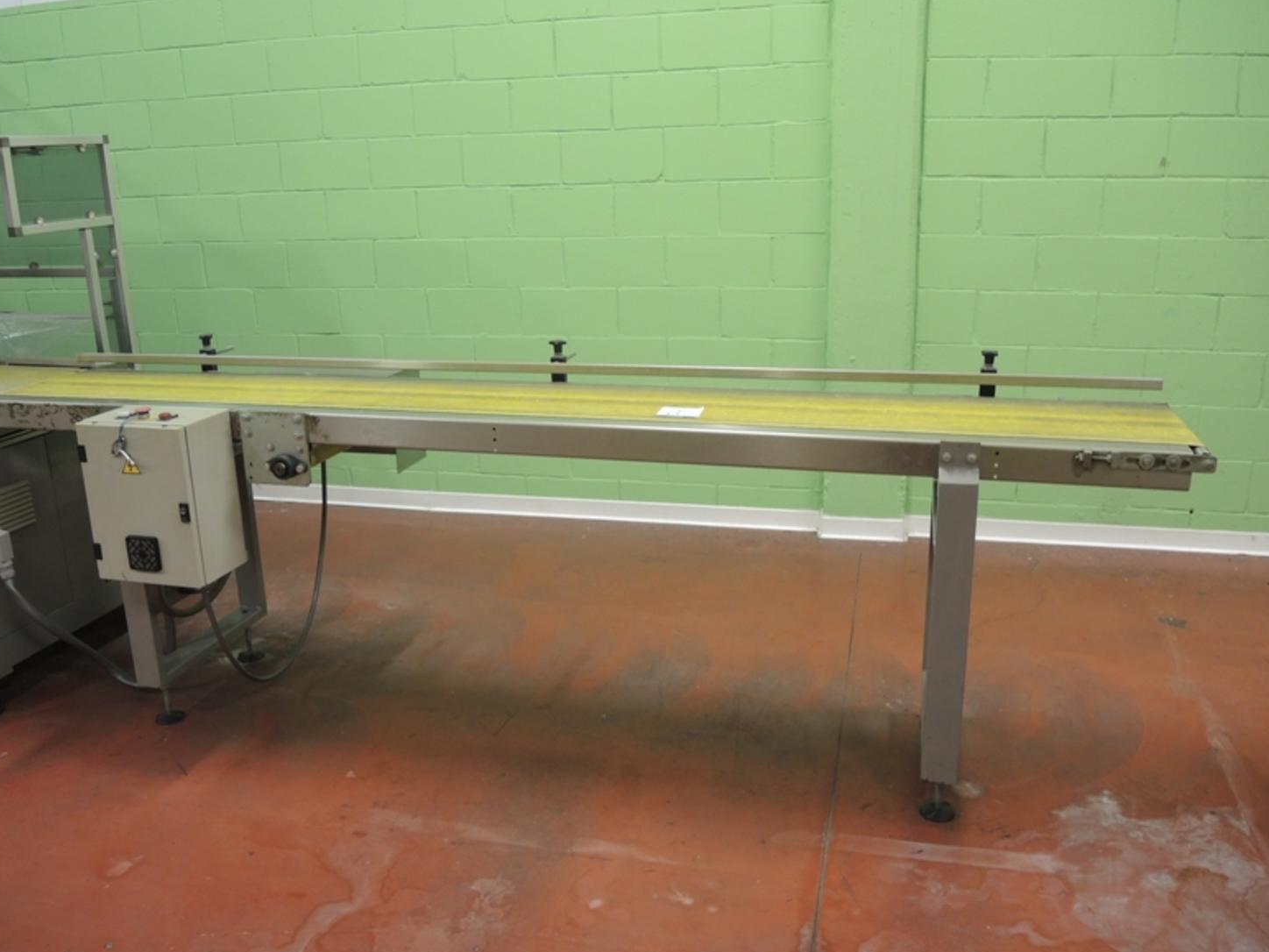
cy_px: 490
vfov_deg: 48.2
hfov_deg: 61.6
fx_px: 1063
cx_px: 615
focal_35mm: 29
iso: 400
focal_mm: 6
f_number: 2
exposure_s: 1/30
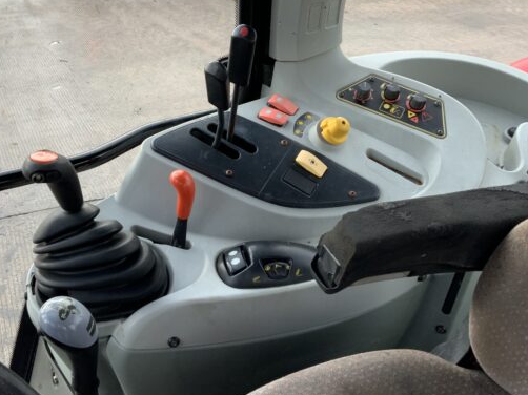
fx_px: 564
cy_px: 191
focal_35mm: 37
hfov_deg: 49.6
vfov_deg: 38.6
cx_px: 192
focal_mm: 3
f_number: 1.8
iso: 25
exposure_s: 1/122
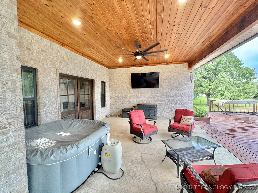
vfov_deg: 85.7
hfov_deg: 102.1
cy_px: 96
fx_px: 104
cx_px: 129
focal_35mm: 14
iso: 200
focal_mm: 2.22
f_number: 2.2
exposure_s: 1/120
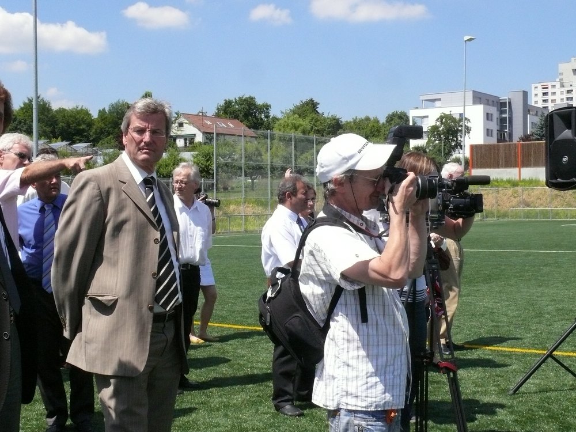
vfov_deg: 27.5
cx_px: 288
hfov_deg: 36.2
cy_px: 216
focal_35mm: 53
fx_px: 882
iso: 400
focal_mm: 9.9
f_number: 8
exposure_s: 1/800
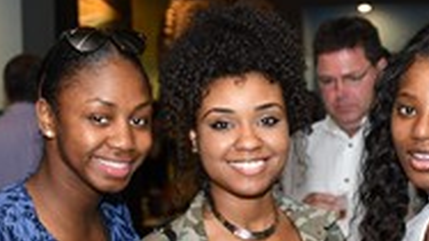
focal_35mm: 139
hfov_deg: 15.4
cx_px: 252
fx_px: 1580
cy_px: 155
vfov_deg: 8.7
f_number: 3.5
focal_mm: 30
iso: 1000
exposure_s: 1/125
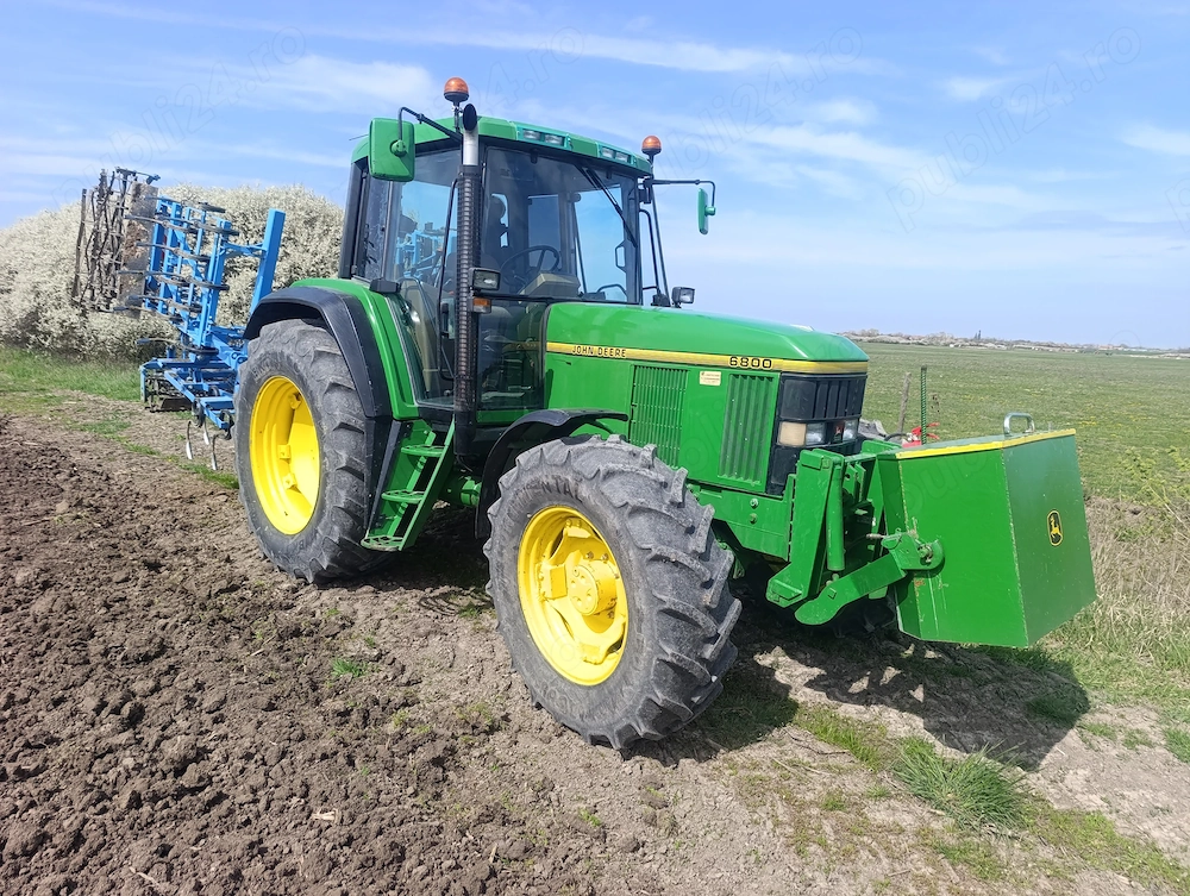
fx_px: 792
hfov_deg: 73.8
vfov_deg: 59.0
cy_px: 448
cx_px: 595
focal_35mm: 23
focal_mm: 6.14
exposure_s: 1/529
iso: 50
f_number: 1.6
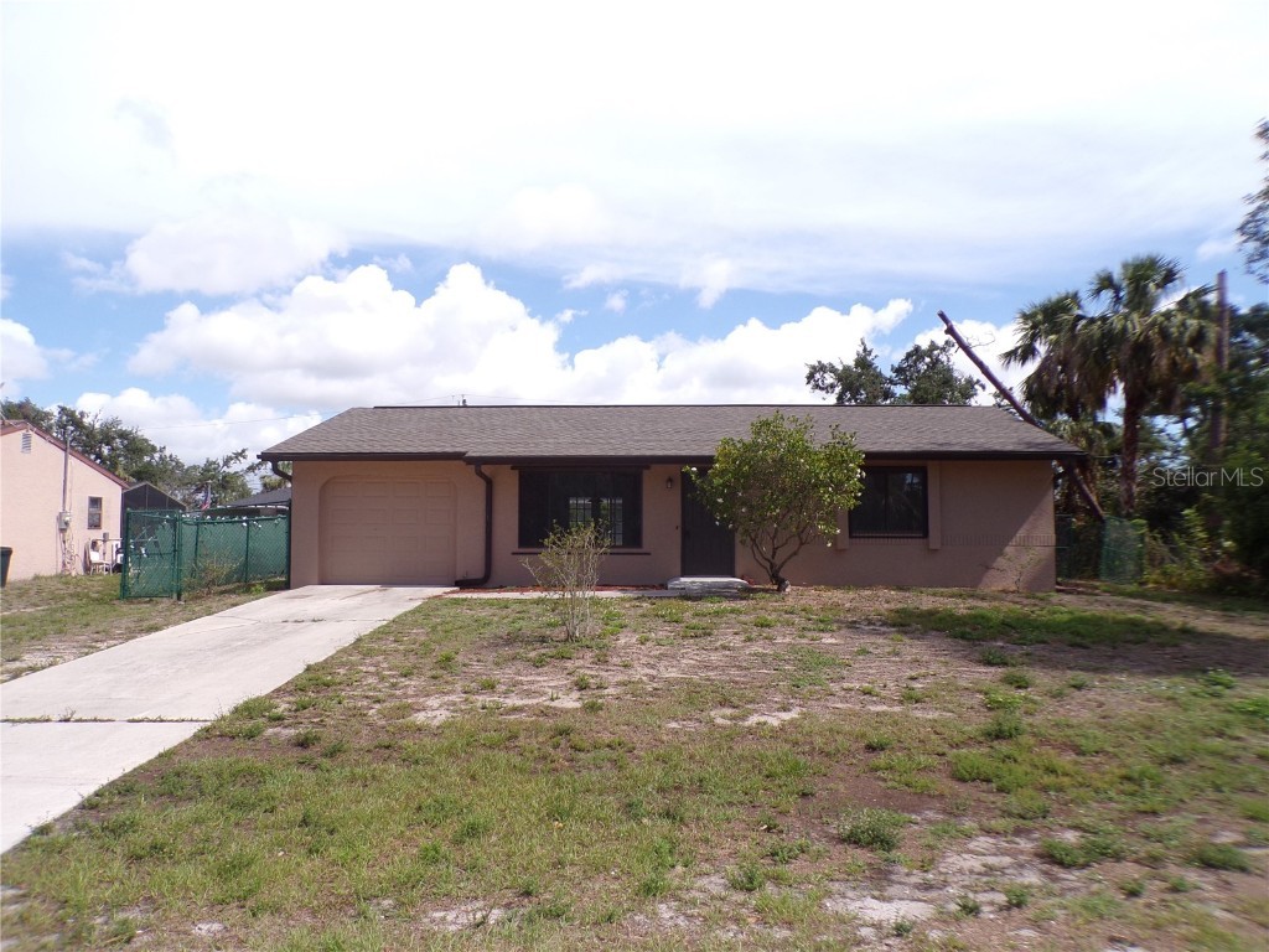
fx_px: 880
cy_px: 476
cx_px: 634
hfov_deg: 71.6
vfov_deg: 56.8
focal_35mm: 24
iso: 80
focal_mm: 4.3
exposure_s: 1/1400
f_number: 3
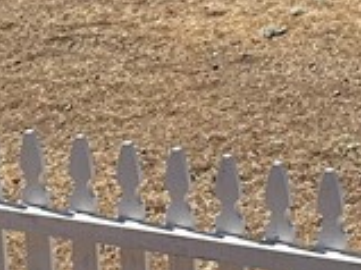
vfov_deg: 8.7
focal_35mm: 155
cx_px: 833
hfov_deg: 11.0
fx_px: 1615
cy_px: -386
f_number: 1.78
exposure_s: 1/4762
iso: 80
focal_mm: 6.86
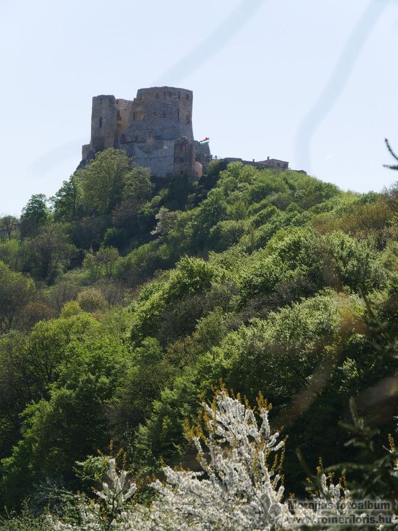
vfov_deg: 12.2
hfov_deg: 9.2
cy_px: 266
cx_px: 199
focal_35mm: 162
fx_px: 2483
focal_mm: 81
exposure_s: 1/500
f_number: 7.1
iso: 200
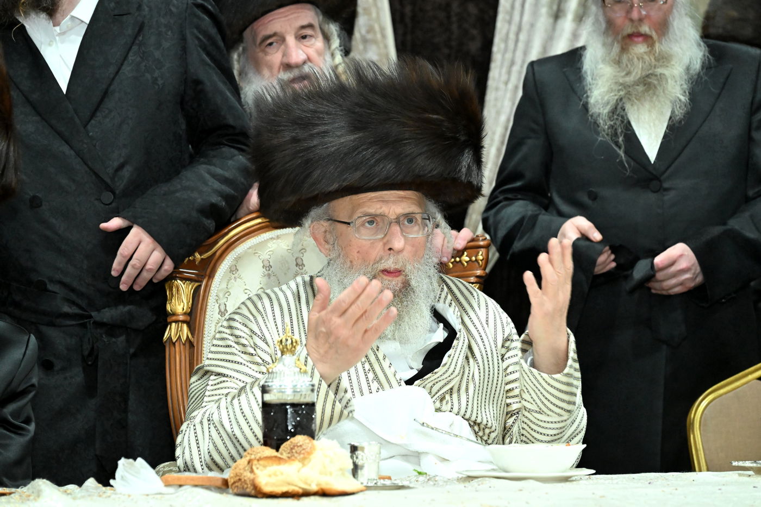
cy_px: 254
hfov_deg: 21.7
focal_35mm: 94
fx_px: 1987
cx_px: 380
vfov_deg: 14.5
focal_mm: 94
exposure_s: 1/200
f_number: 5.6
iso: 5000
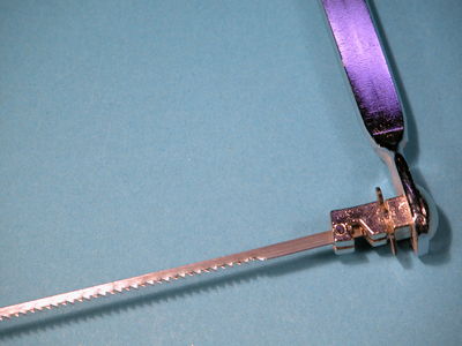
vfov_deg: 5.3
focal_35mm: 280
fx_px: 3737
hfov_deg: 7.1
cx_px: 231
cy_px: 173
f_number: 4.2
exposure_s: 1/52.5
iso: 100
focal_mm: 71.2
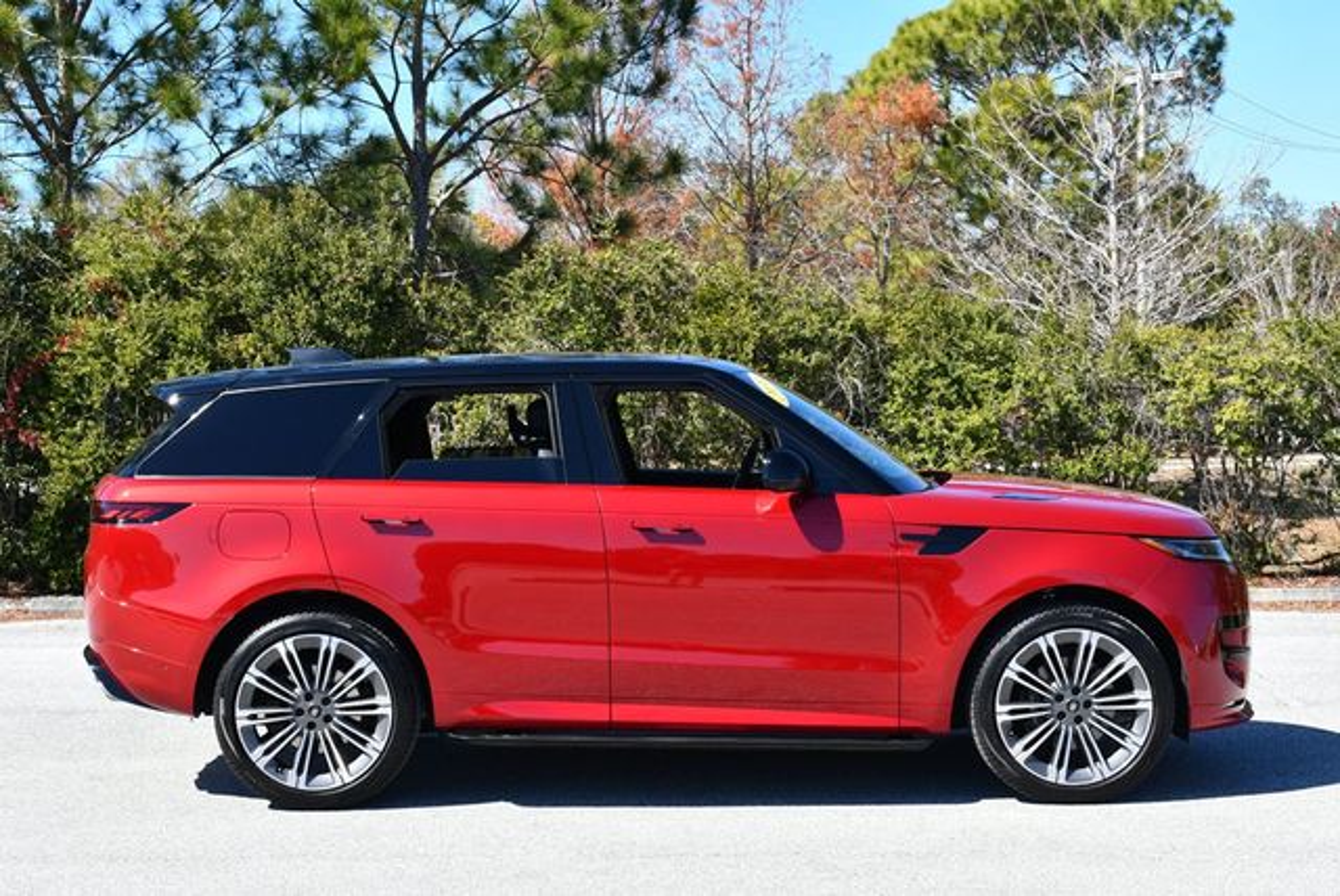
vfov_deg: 21.3
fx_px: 2384
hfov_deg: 31.4
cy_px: 448
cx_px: 670
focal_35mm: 64
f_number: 8
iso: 200
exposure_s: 1/250
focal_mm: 32
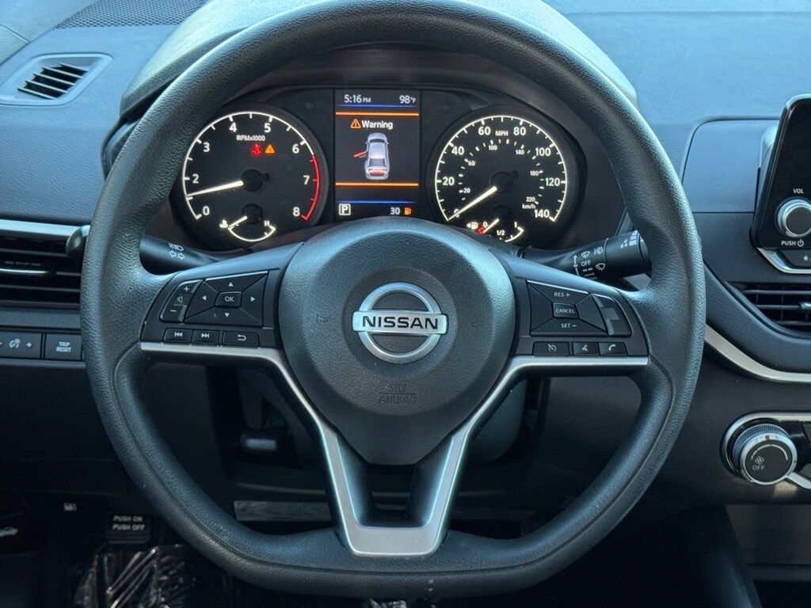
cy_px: 304
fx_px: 1125
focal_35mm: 48
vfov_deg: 30.3
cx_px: 406
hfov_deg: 39.7
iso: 125
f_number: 1.78
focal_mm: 6.76
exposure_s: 1/56
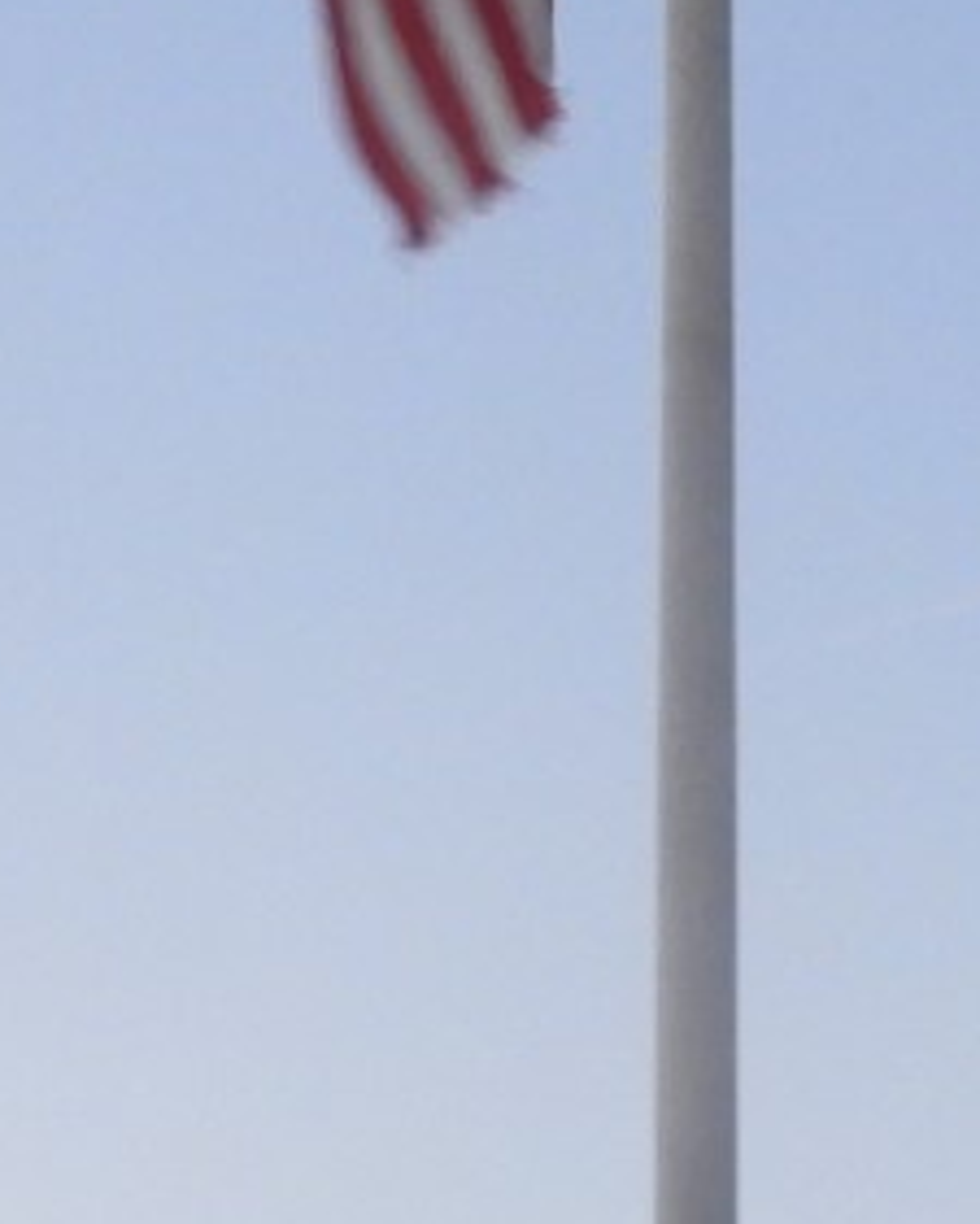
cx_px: 1516
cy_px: 2226
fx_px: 7247
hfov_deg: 7.6
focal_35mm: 200
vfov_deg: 9.2
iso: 360
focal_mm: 7.2
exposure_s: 1/30
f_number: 3.8
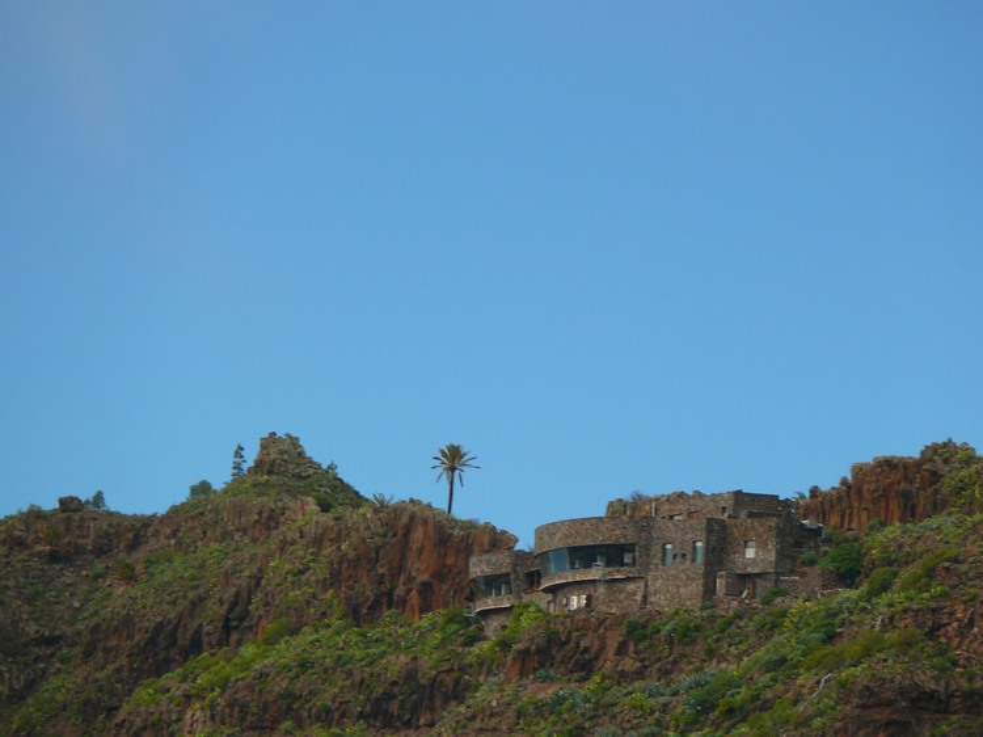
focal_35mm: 420
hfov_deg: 4.7
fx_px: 11923
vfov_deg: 3.5
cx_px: 492
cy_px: 368
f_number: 4.5
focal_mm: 88.8
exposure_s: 1/200
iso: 100
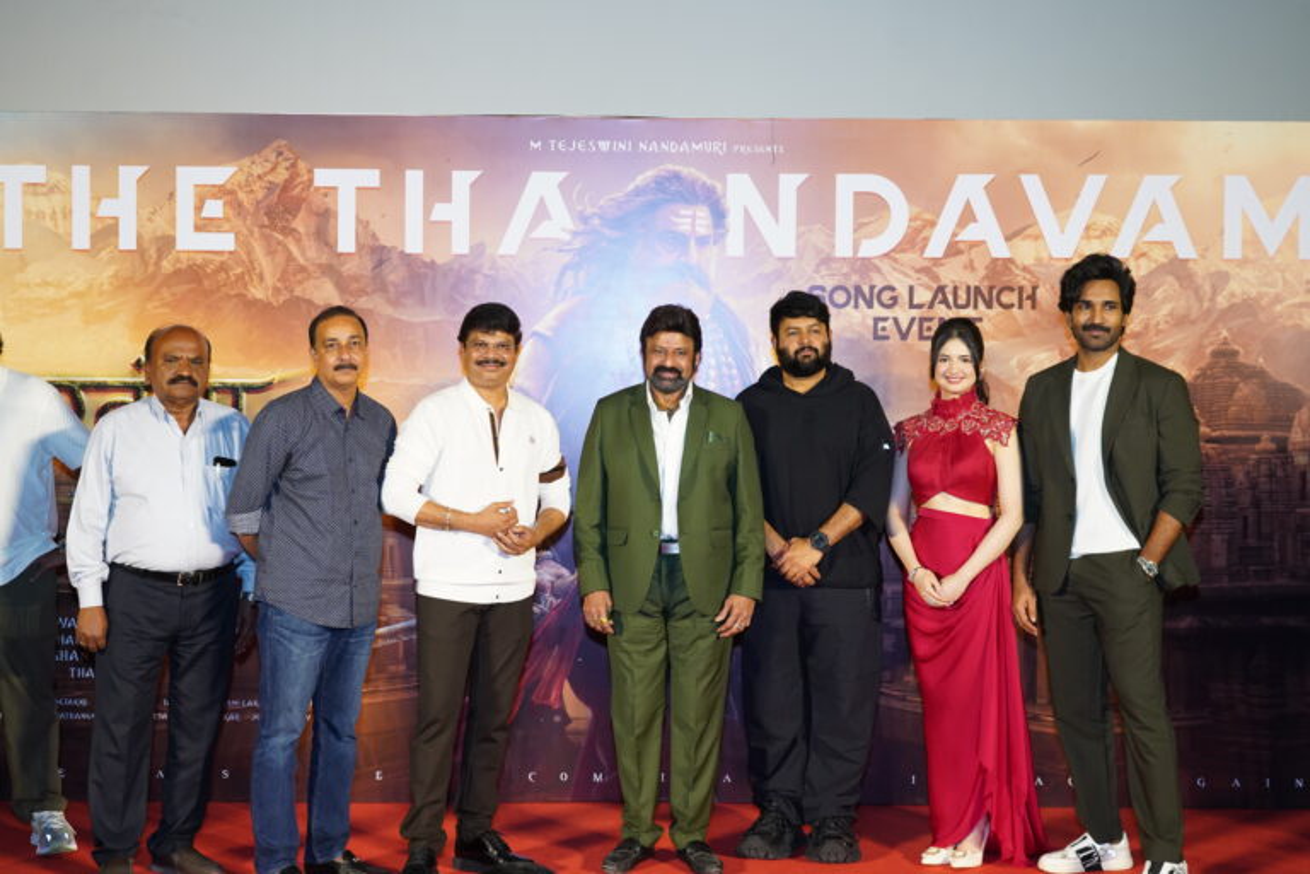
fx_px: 1928
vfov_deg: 25.5
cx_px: 655
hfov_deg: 37.5
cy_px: 437
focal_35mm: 53
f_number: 5
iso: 3200
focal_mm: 53
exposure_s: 1/100
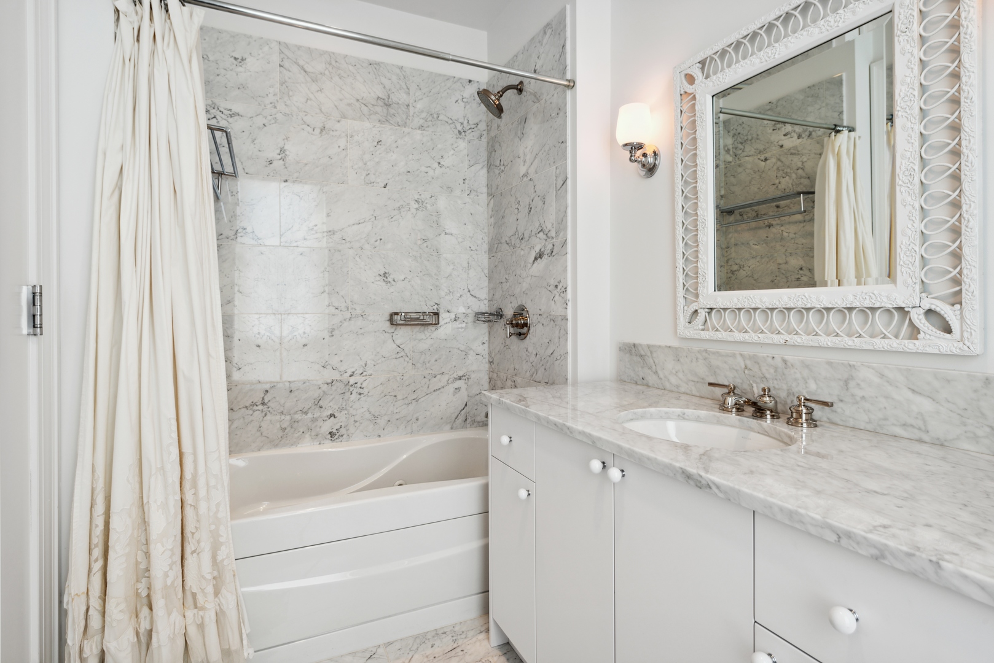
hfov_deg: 90.0
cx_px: 497
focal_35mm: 18
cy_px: 332
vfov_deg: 67.4
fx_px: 497
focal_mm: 18
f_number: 8
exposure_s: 1/4
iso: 100
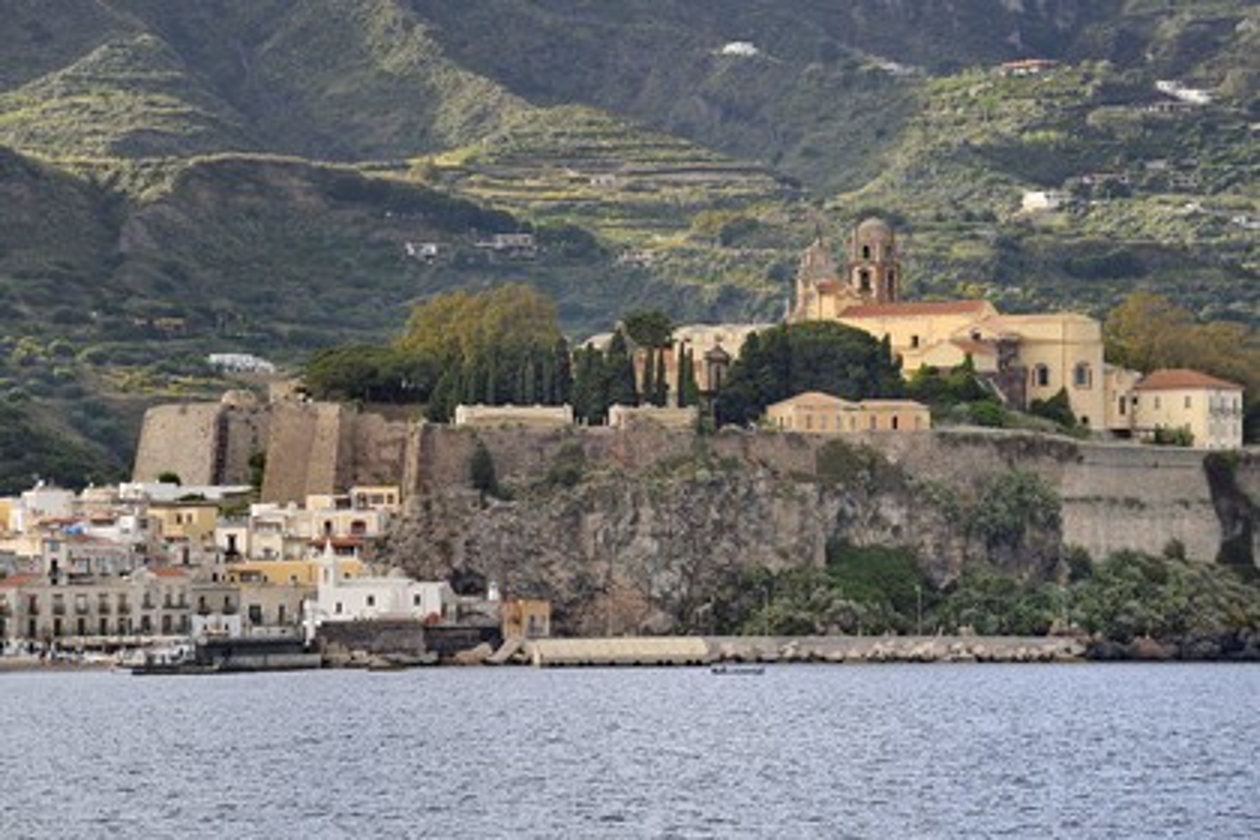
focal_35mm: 200
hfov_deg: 10.3
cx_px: 630
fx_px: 6999
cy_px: 420
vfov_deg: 6.9
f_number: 5.6
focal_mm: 200
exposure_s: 1/500
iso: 200
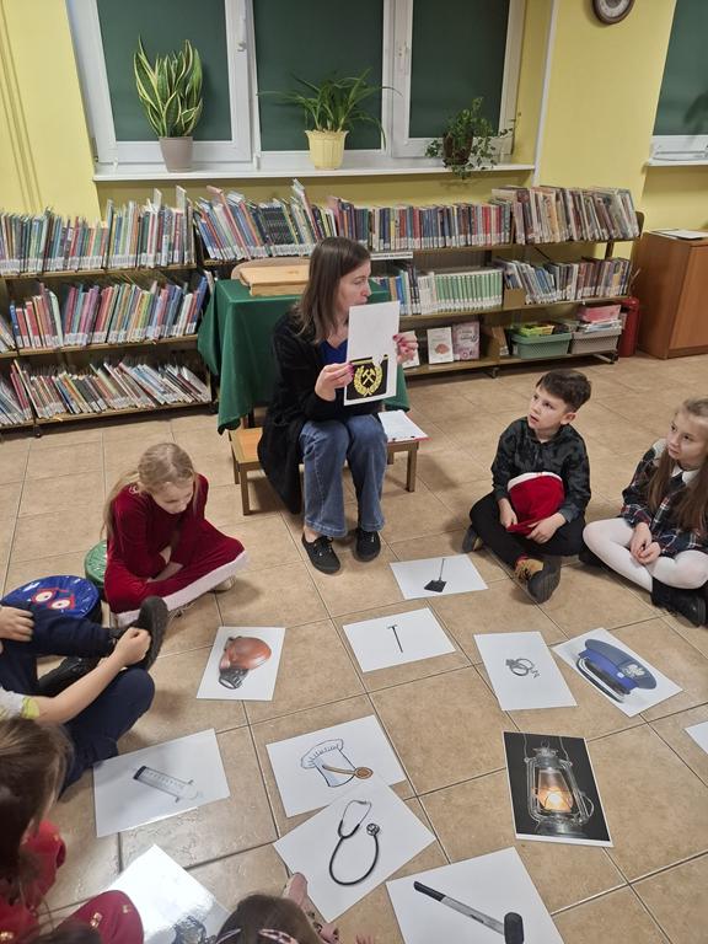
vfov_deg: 73.9
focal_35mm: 23
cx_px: 354
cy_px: 472
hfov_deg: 58.9
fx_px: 627
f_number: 1.8
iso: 200
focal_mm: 5.54
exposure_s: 1/60
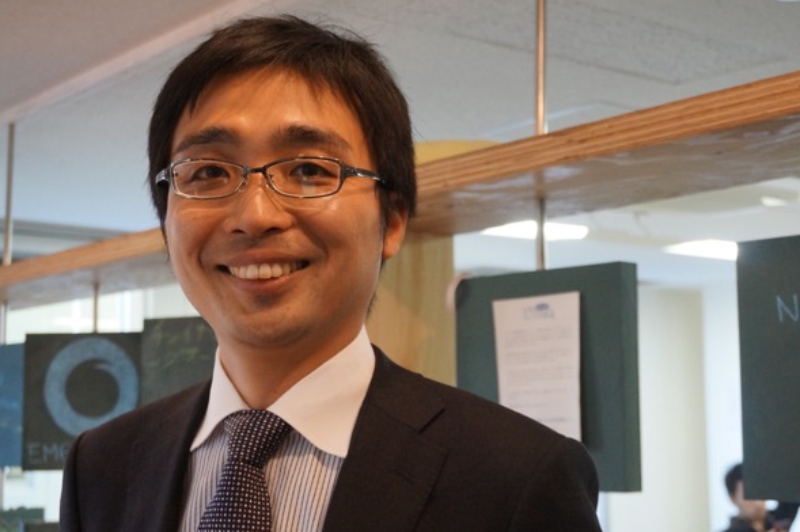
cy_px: 273
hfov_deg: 33.1
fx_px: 1345
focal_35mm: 61
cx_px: 420
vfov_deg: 22.4
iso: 2000
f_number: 5
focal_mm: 35
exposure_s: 1/160
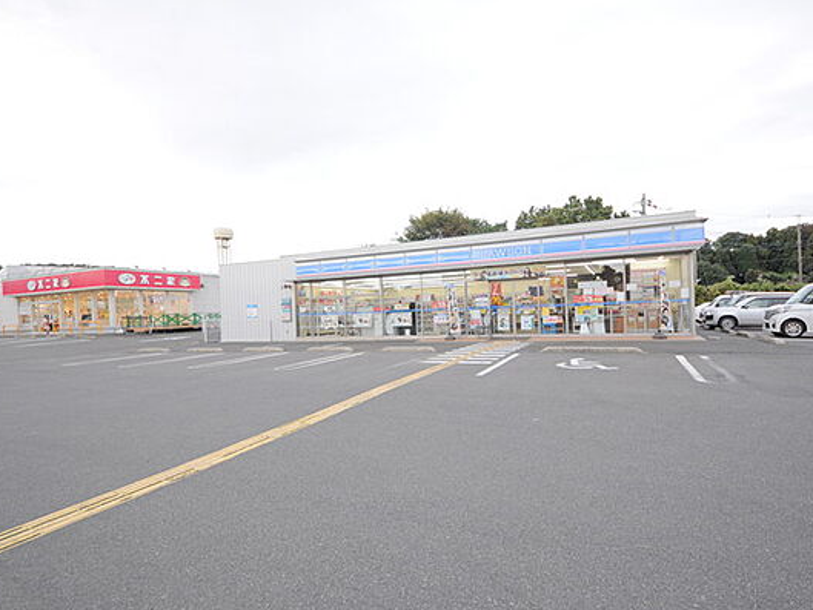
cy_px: 311
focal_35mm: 19
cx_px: 429
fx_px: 436
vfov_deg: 69.9
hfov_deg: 85.9
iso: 400
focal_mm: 11
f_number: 5
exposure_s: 1/100
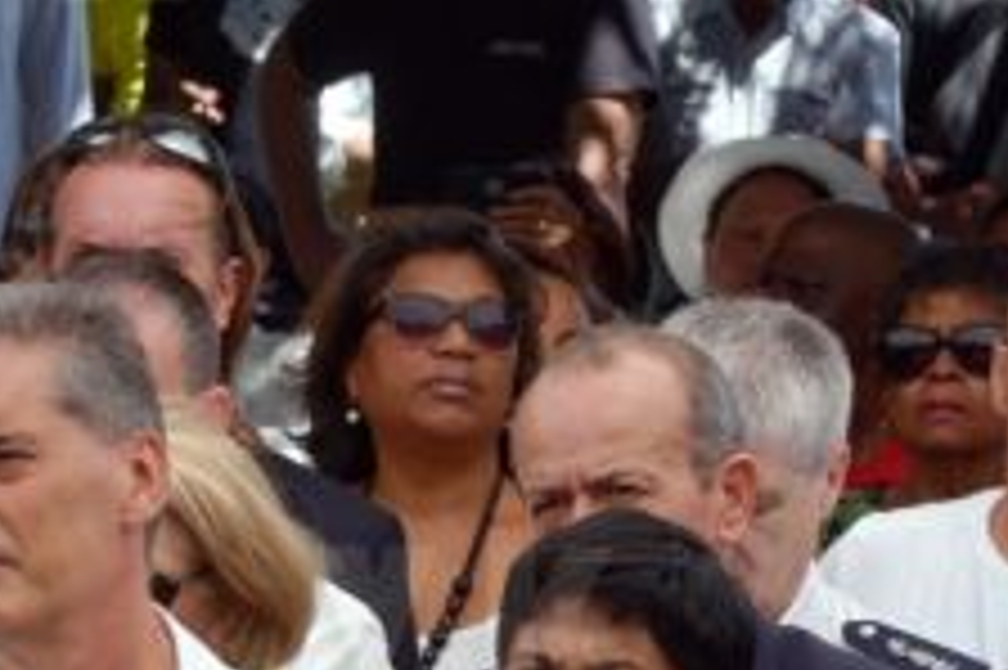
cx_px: 36
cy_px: 755
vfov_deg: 2.5
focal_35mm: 546
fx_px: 15276
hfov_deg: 3.8
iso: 100
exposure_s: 1/200
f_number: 8
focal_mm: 102
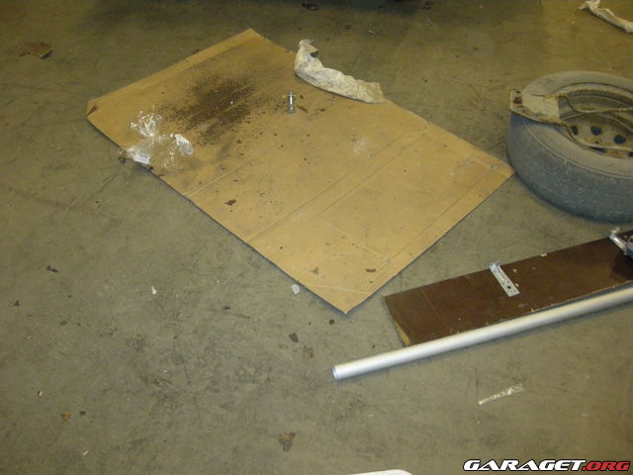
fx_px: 640
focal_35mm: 35
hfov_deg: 52.6
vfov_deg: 40.7
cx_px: 316
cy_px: 238
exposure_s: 1/38
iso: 400
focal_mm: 5.7
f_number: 2.8
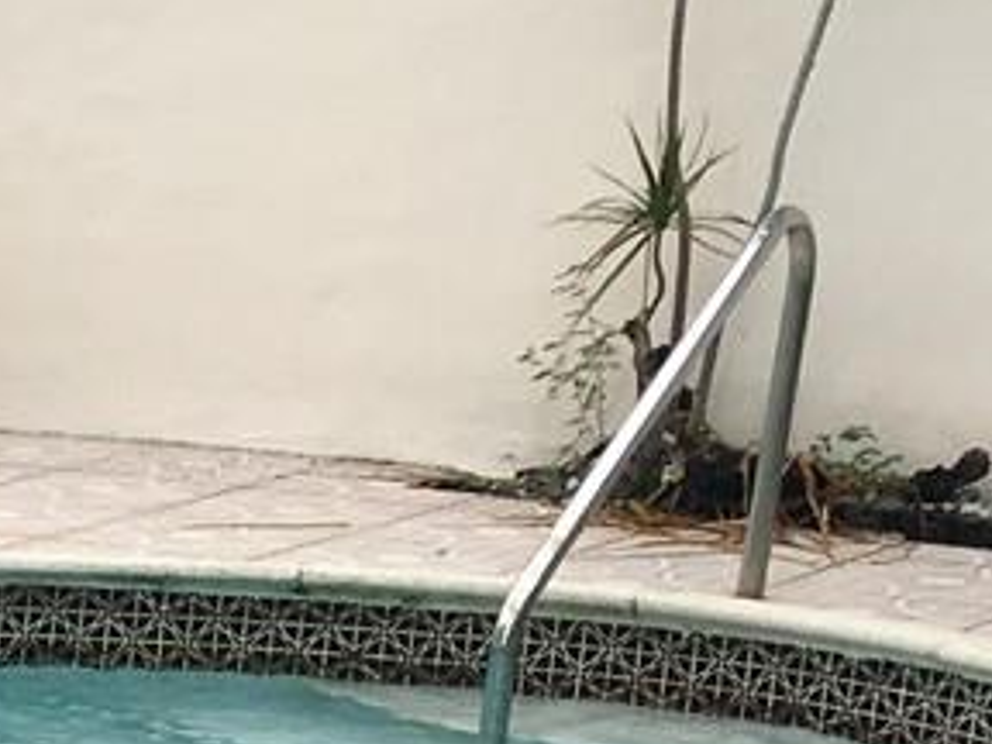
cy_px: 1312
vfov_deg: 8.9
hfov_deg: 10.7
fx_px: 4614
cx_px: -1295
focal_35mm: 161
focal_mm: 4.15
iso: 25
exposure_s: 1/496
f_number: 2.2
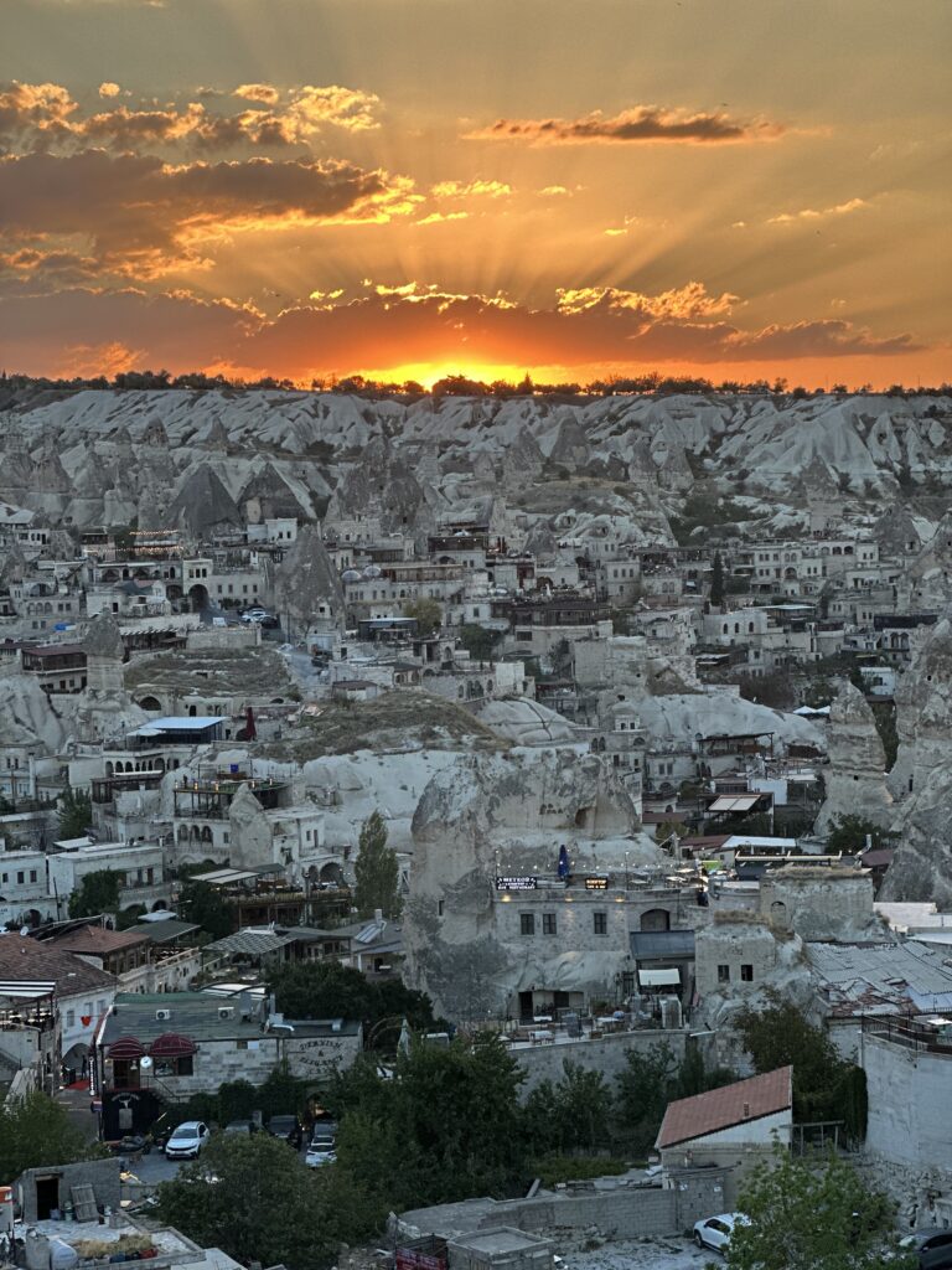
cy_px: 635
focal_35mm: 77
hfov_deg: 19.1
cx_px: 476
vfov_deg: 25.3
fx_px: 2824
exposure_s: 1/121
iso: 25
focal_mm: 9
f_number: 2.8
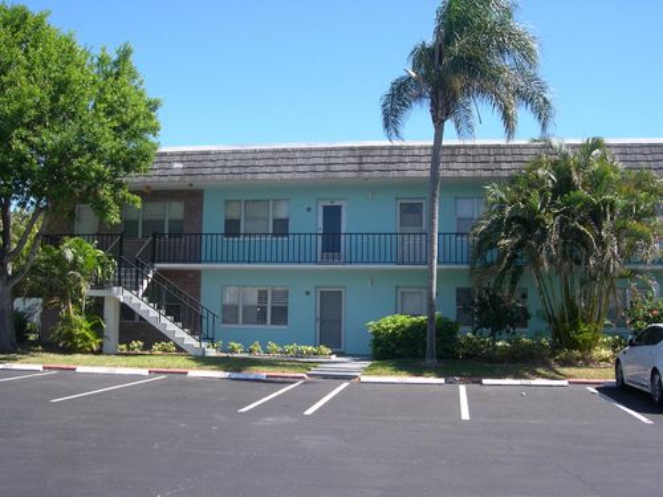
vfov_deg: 37.7
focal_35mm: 38
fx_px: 728
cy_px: 248
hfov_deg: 49.0
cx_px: 332
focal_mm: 8
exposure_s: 1/132
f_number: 7.6
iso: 100
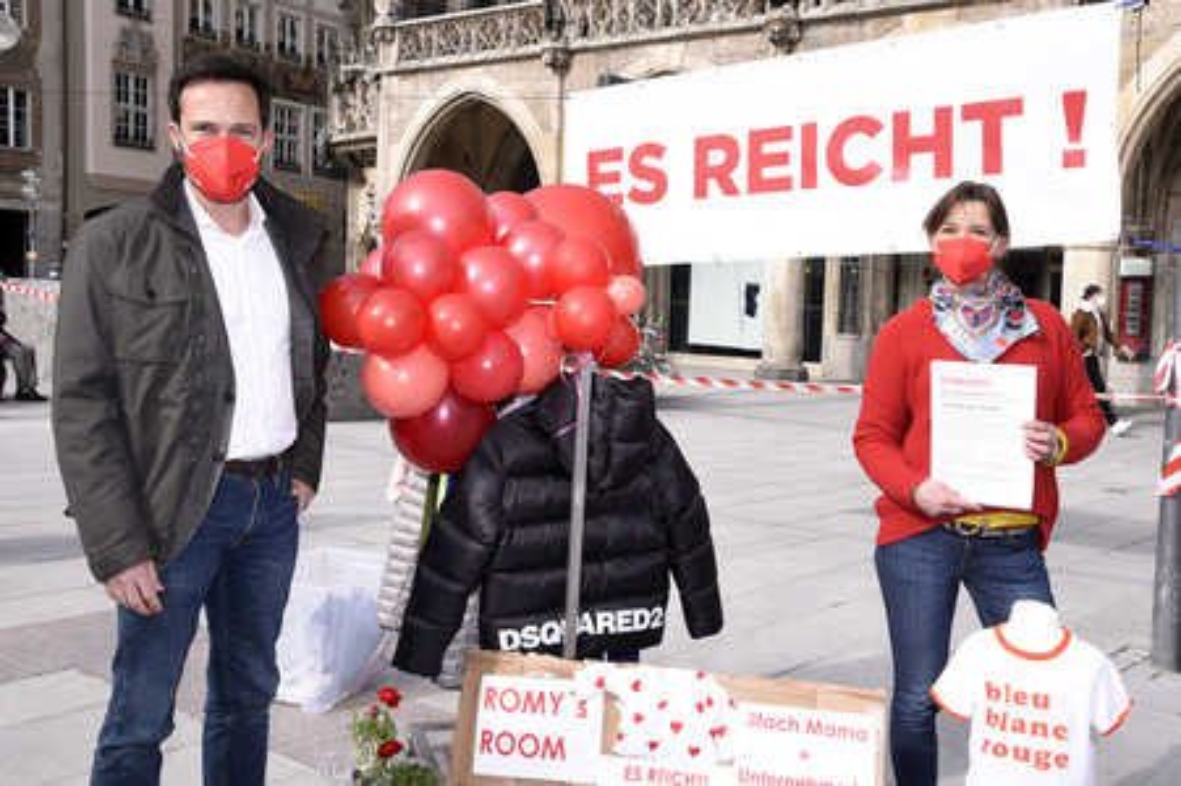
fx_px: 1147
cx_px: 590
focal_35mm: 35
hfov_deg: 54.5
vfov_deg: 37.8
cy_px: 393
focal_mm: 35
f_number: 11
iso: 320
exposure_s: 1/160
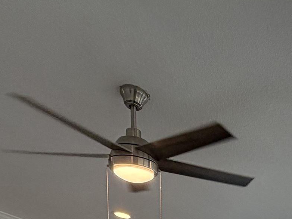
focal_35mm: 55
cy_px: 420
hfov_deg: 33.0
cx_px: 268
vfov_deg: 18.7
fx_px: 464
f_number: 2.2
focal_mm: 2.22
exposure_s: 1/127
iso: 64
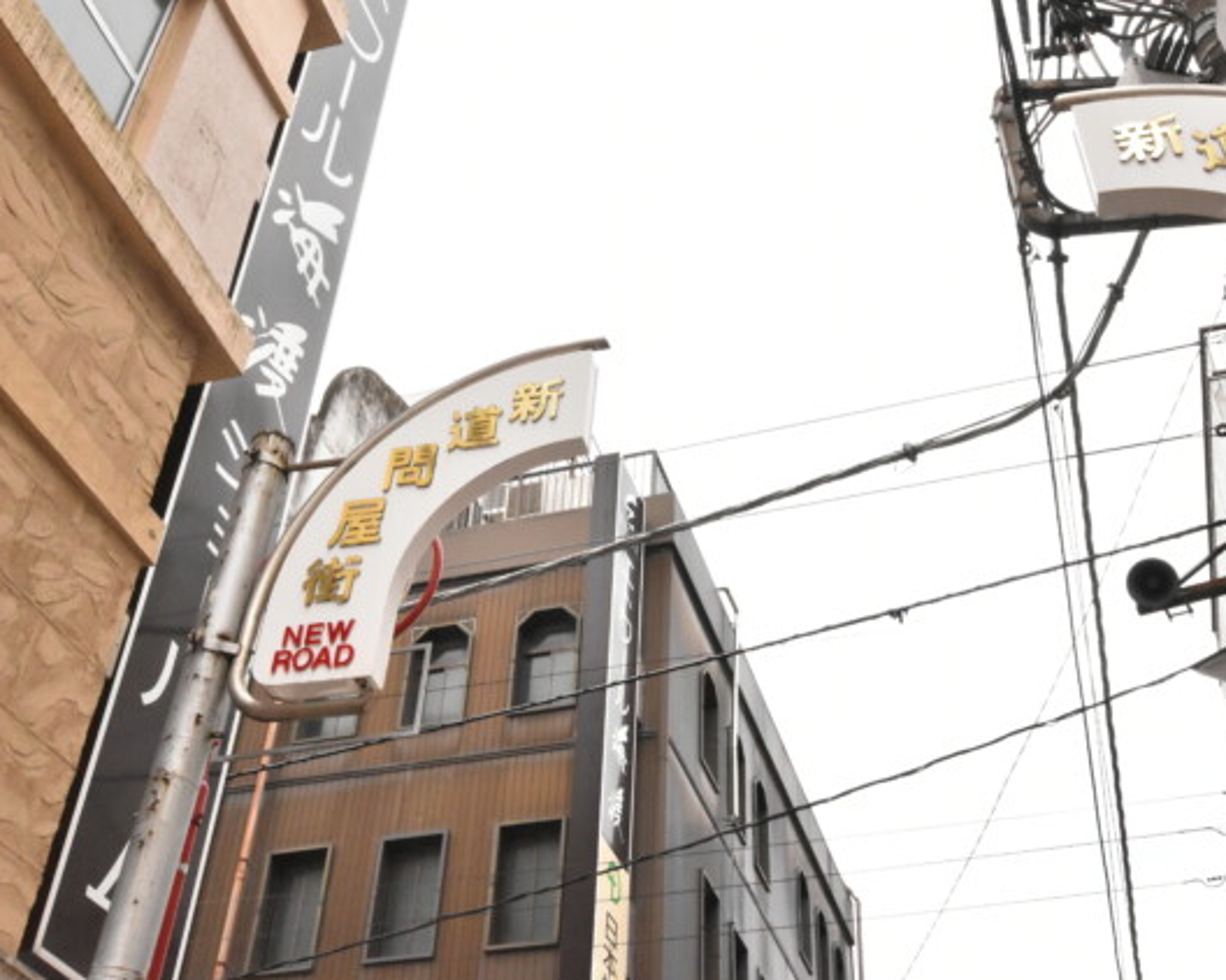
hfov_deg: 44.8
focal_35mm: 41
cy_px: 489
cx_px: 646
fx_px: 1487
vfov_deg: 36.5
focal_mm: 24
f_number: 16
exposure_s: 1/1000
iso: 6400
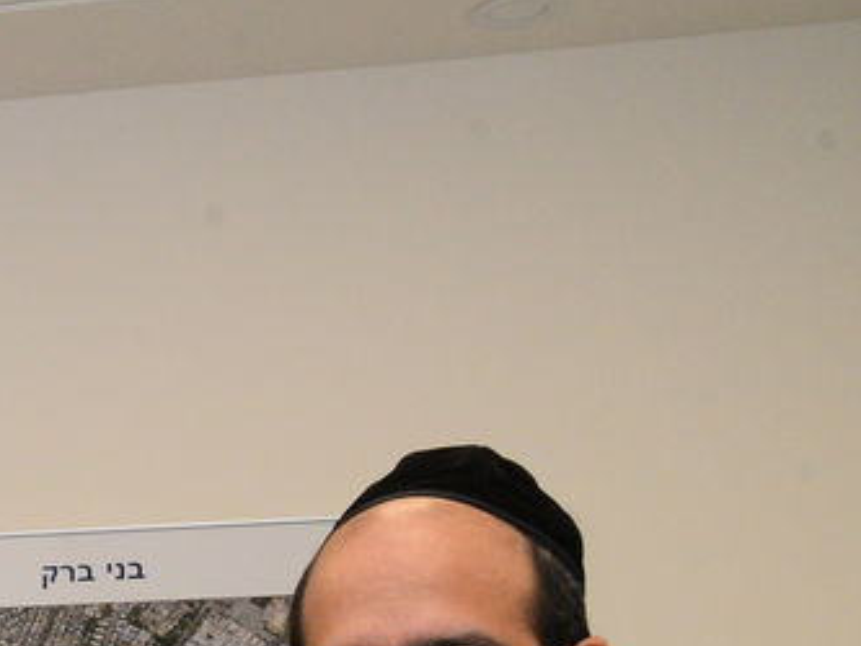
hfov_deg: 15.9
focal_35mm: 97
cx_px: -864
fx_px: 2414
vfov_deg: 13.6
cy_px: 1180
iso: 2500
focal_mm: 24
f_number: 9
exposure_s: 1/125
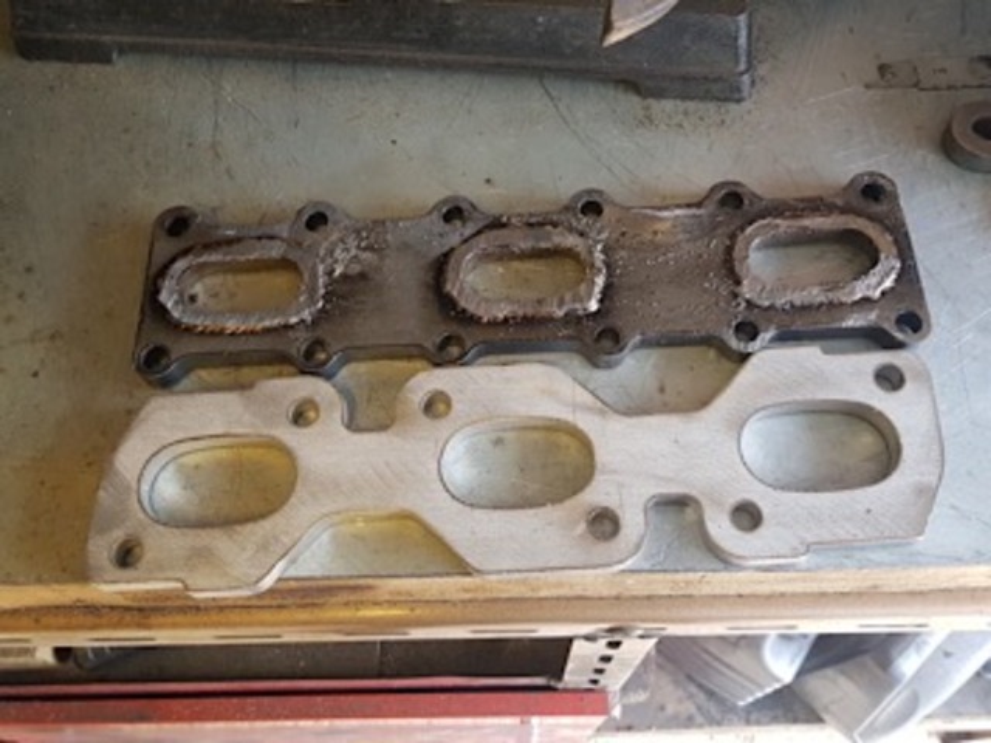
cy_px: 372
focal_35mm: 26
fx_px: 744
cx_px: 496
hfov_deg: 67.3
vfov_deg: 53.1
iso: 160
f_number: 1.7
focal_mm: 4.2
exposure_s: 1/50
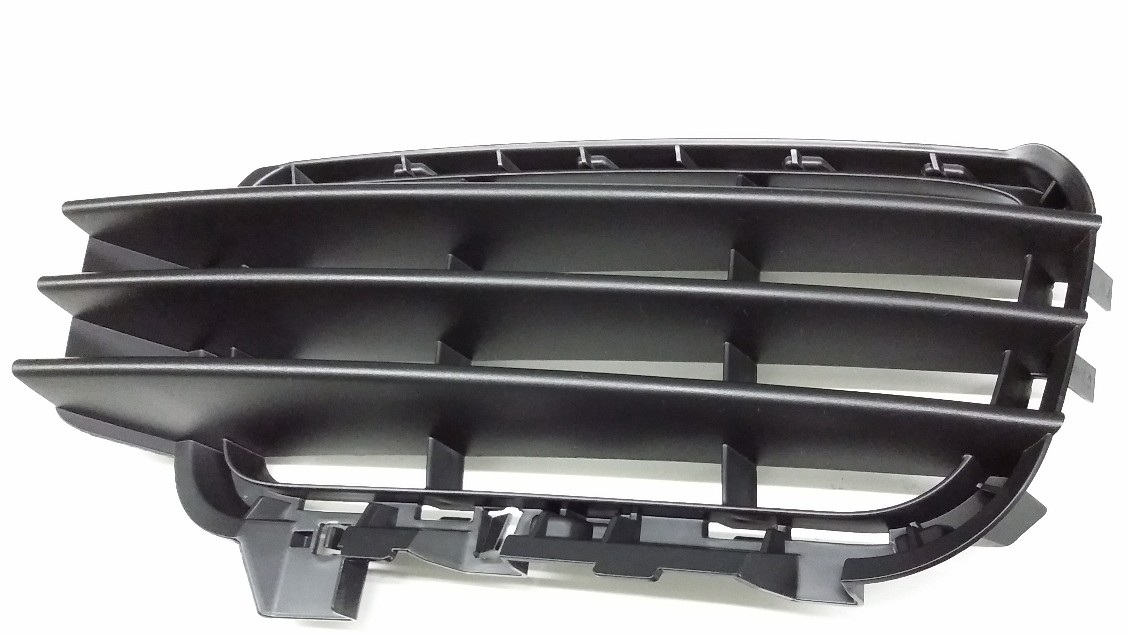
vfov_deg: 33.5
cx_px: 563
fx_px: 1048
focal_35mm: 35
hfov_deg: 56.6
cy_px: 419
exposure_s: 1/15
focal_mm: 3.4
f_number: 2.4
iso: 500
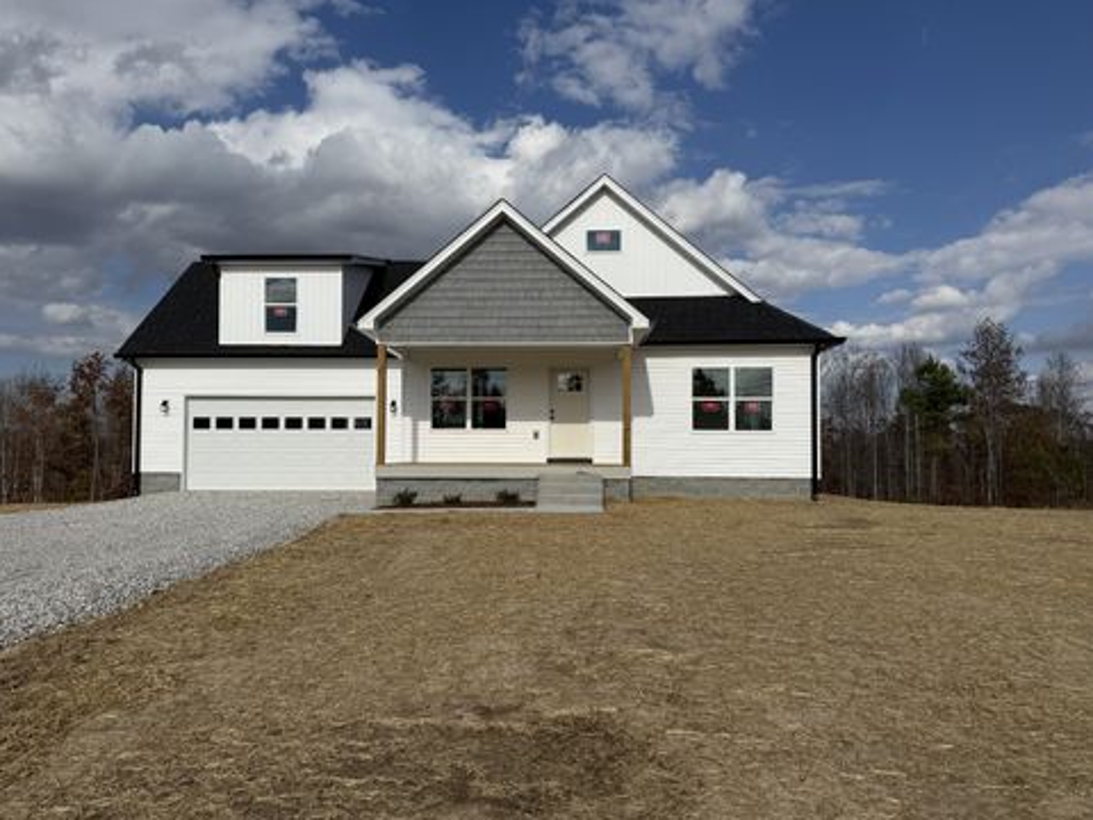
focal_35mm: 25
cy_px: 423
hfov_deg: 69.4
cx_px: 526
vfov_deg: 54.9
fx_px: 789
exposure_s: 1/10309
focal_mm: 6.76
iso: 80
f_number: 1.78
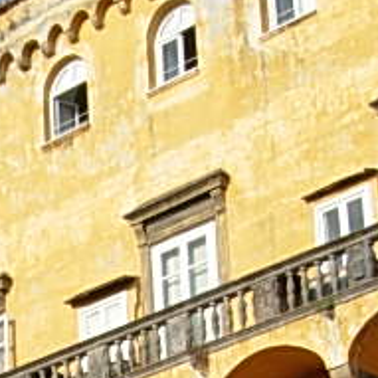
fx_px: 2113
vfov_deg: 9.6
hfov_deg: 9.8
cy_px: 736
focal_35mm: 171
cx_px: -253
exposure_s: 1/313
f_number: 5.4
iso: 50
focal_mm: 7.5
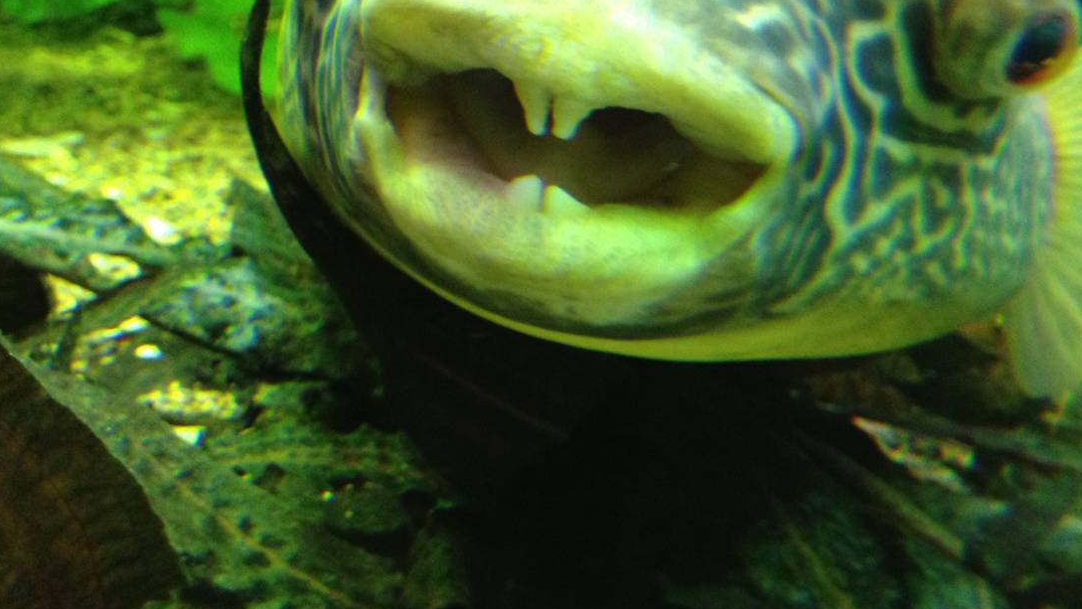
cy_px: 81
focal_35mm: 56
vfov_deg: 21.1
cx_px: 599
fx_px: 1607
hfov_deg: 37.2
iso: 200
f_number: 2.4
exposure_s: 1/20
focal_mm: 4.28
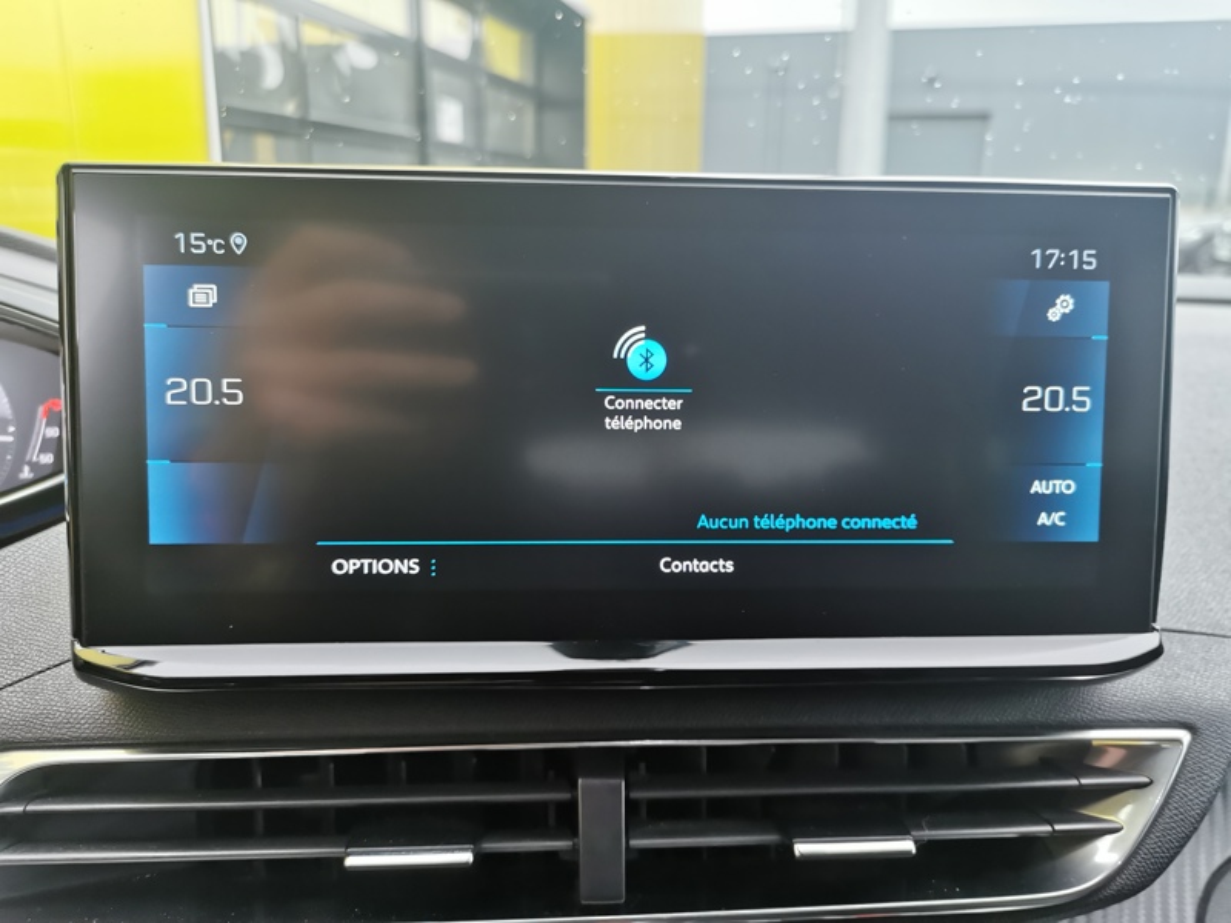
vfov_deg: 51.4
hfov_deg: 65.3
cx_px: 616
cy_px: 462
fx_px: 960
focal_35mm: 27
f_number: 1.8
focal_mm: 5.58
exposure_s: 1/100
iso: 125
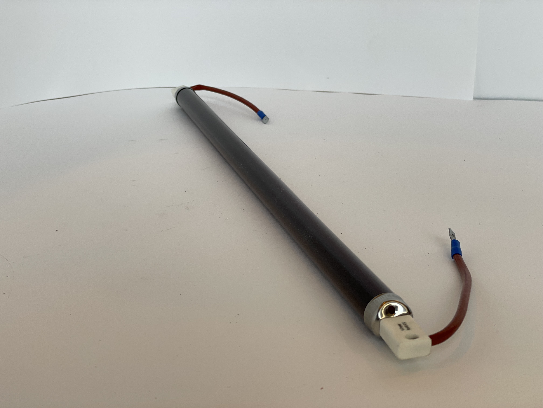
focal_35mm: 52
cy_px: 204
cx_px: 272
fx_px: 816
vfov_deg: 28.0
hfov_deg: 36.8
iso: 25
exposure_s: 1/147
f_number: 2
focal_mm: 6
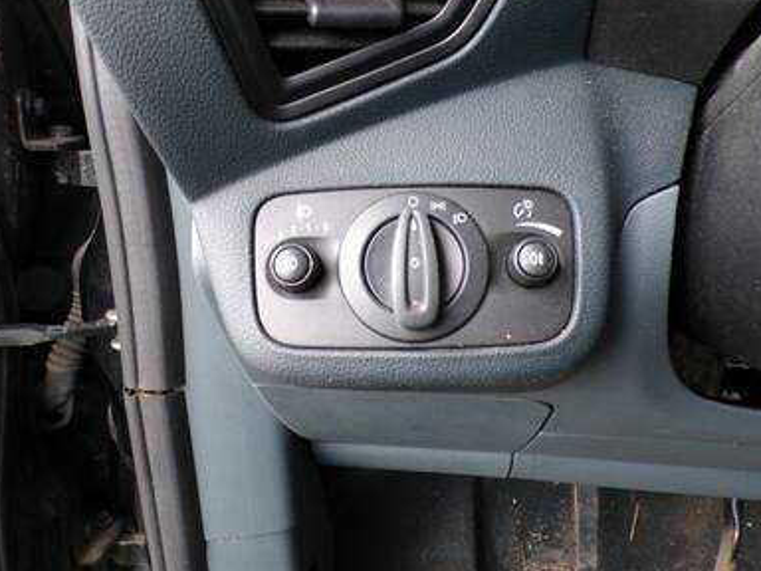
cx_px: 400
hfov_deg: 59.9
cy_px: 236
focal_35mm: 30
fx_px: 660
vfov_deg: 46.6
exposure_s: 1/17
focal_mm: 4.3
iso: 213
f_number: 3
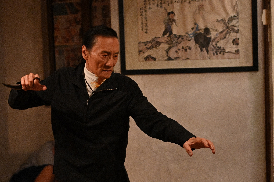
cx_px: 137
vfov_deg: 13.0
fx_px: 799
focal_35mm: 105
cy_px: 91
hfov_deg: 19.5
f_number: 3.2
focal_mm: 70
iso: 4000
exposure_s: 1/100
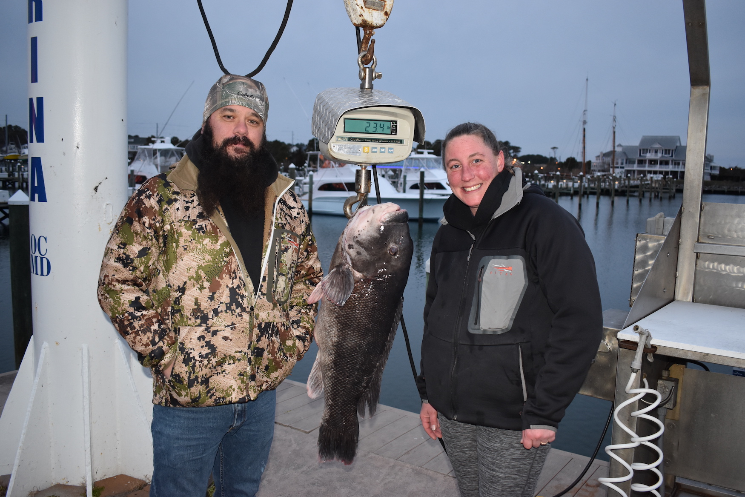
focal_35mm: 33
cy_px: 248
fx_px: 683
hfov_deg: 57.2
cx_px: 372
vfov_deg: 40.0
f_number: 3.8
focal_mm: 22
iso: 800
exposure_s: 1/60
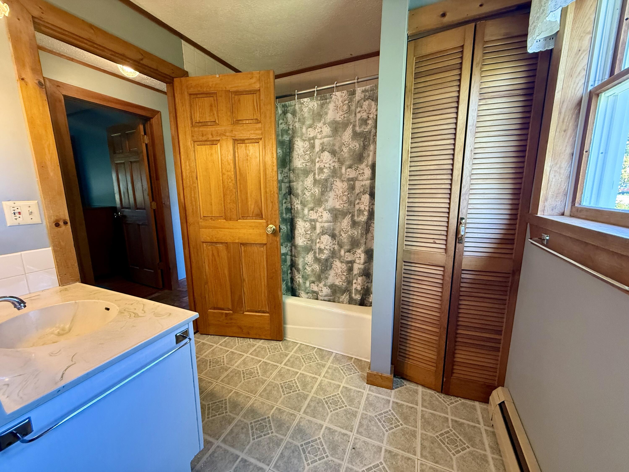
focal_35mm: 14
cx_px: 314
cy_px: 236
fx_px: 254
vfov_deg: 85.7
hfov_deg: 102.1
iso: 320
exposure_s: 1/60
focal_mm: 2.22
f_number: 2.2
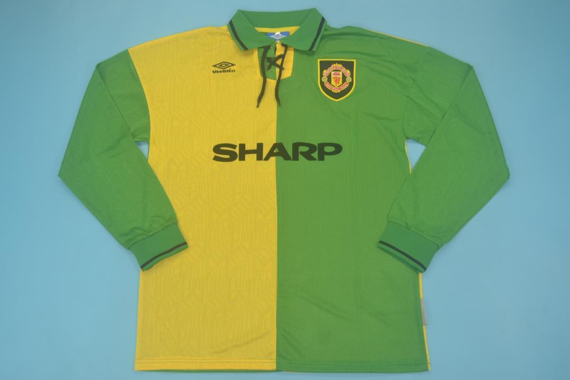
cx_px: 285
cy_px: 190
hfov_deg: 53.1
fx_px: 570
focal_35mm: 36
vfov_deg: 36.9
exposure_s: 1/100
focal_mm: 24
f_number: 4
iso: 200
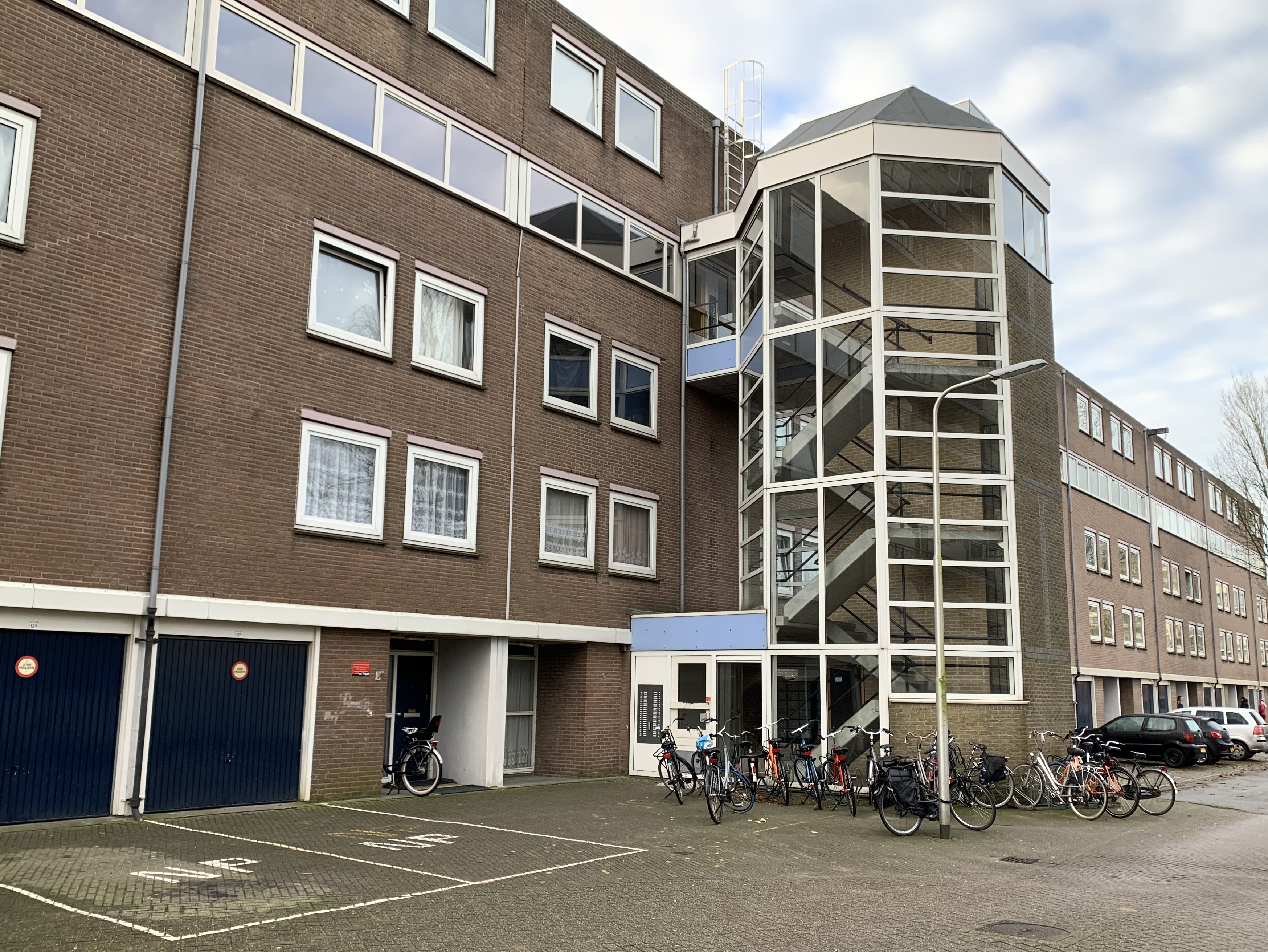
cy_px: 506
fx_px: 1099
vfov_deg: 46.8
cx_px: 666
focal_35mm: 30
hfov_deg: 59.9
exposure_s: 1/121
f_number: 1.8
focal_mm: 4.25
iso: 32
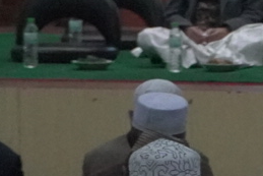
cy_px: -229
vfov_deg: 3.0
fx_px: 3349
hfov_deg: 4.4
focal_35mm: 458
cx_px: 522
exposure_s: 1/500
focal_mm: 49
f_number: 4
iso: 6400
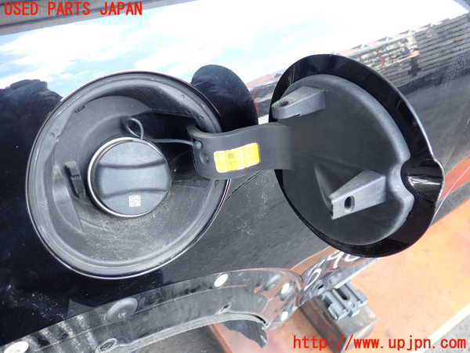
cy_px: 176
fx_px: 407
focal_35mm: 30
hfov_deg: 60.0
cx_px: 235
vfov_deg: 46.8
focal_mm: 5.4
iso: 160
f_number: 2.3
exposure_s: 1/60
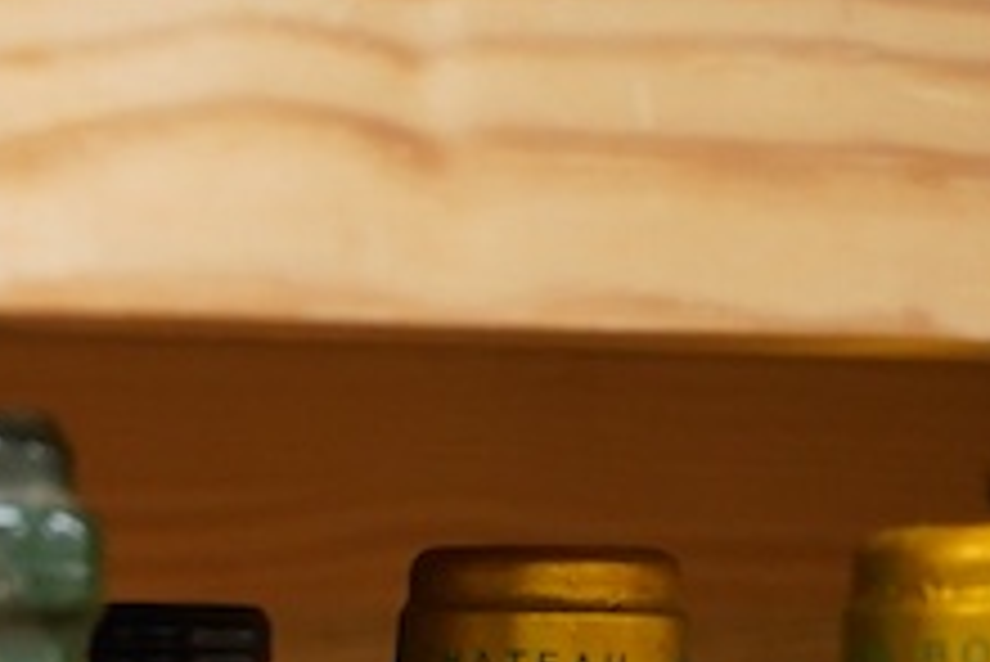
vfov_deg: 7.4
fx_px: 5063
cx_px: -770
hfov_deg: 10.5
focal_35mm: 184
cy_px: 928
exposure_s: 1/125
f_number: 5.6
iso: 1250
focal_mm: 30
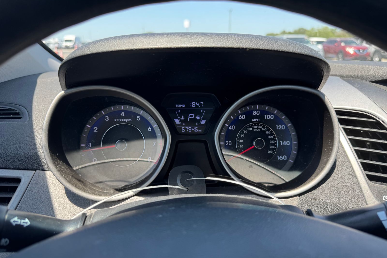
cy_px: 131
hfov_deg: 71.5
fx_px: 269
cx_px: 194
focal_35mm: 25
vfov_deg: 51.3
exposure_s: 1/412
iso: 80
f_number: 1.78
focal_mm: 6.76
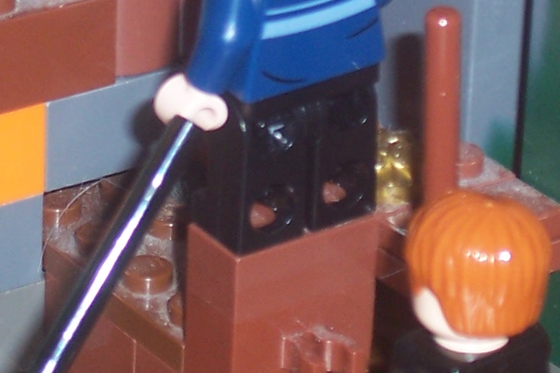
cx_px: 185
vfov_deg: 4.9
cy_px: 4
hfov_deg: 7.3
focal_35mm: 281
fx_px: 4371
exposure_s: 1/90
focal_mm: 13.5
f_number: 4.1
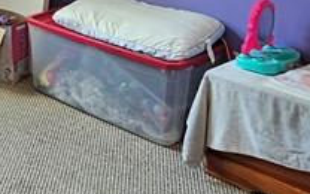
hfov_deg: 26.5
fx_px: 574
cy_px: -73
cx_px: -72
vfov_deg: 17.7
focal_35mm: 68
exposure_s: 1/60
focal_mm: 2.2
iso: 200
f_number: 2.2
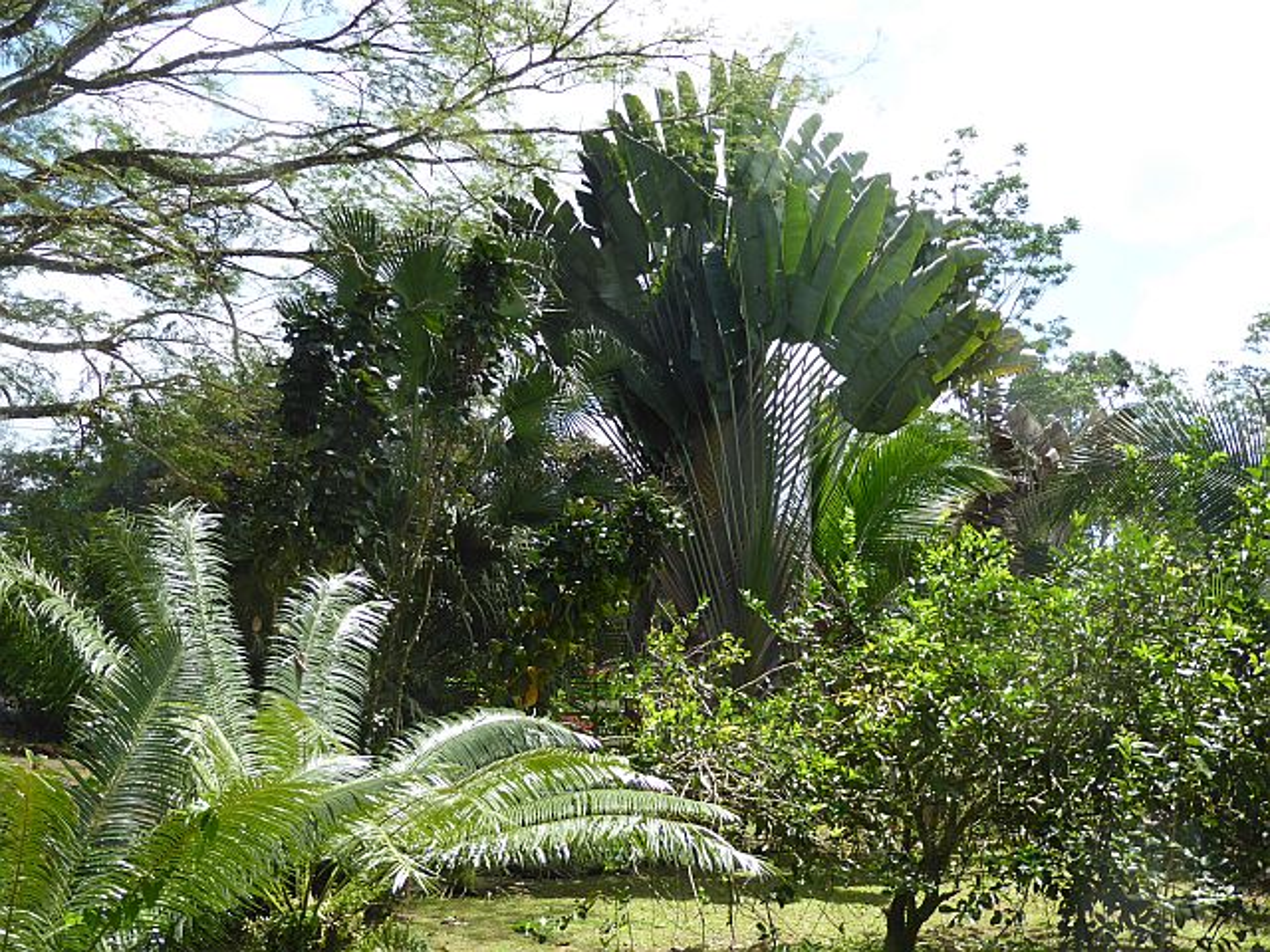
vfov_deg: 36.8
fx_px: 1431
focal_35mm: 39
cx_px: 635
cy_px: 476
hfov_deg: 47.9
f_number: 3.7
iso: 100
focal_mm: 6.7
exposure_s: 1/400
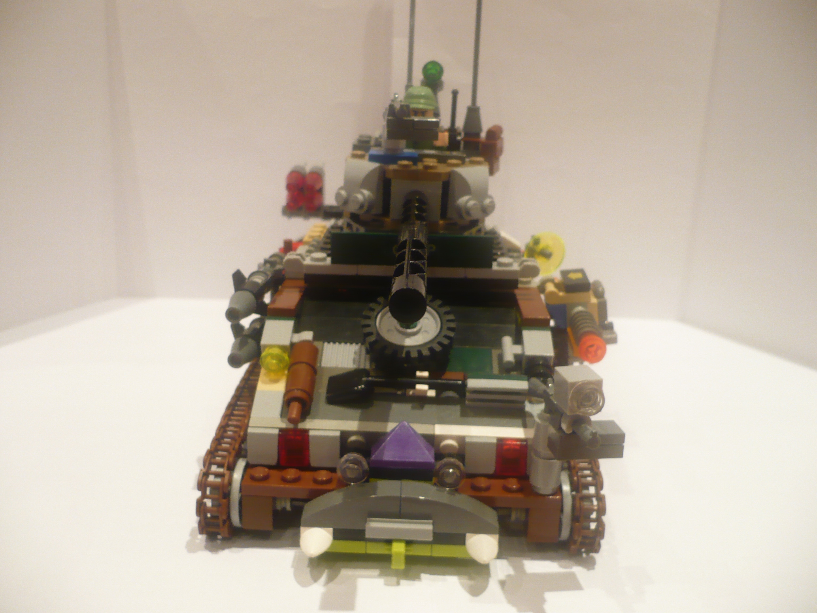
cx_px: 408
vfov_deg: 40.7
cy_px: 306
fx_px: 826
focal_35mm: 35
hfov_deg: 52.6
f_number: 2.8
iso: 200
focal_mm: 5.8
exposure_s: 1/8
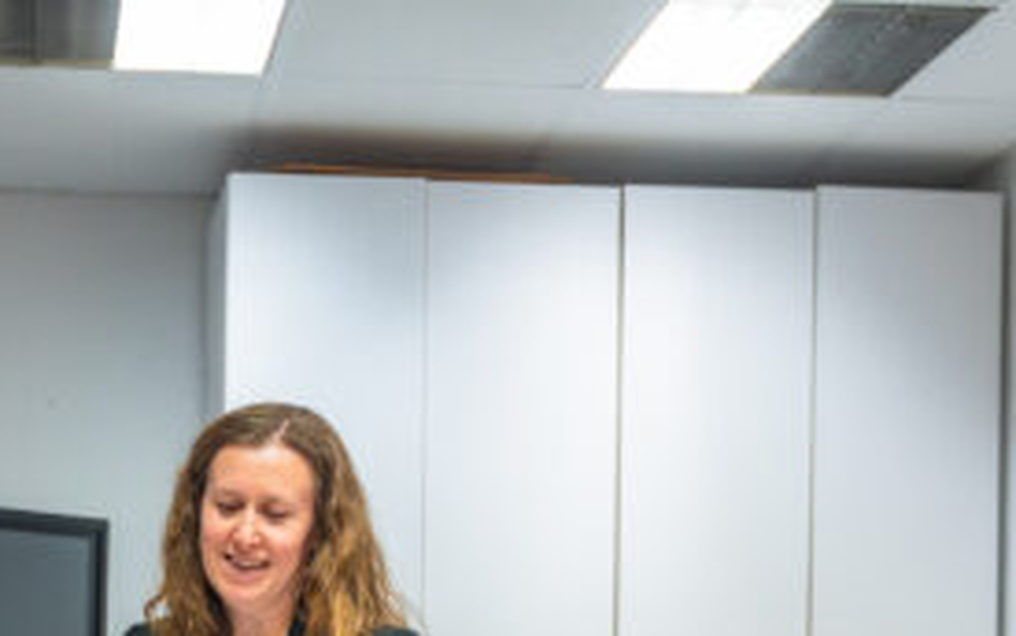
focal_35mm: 92
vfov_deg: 13.7
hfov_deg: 22.5
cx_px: 314
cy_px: 858
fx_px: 2536
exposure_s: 1/160
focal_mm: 32.2
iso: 640
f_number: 2.8
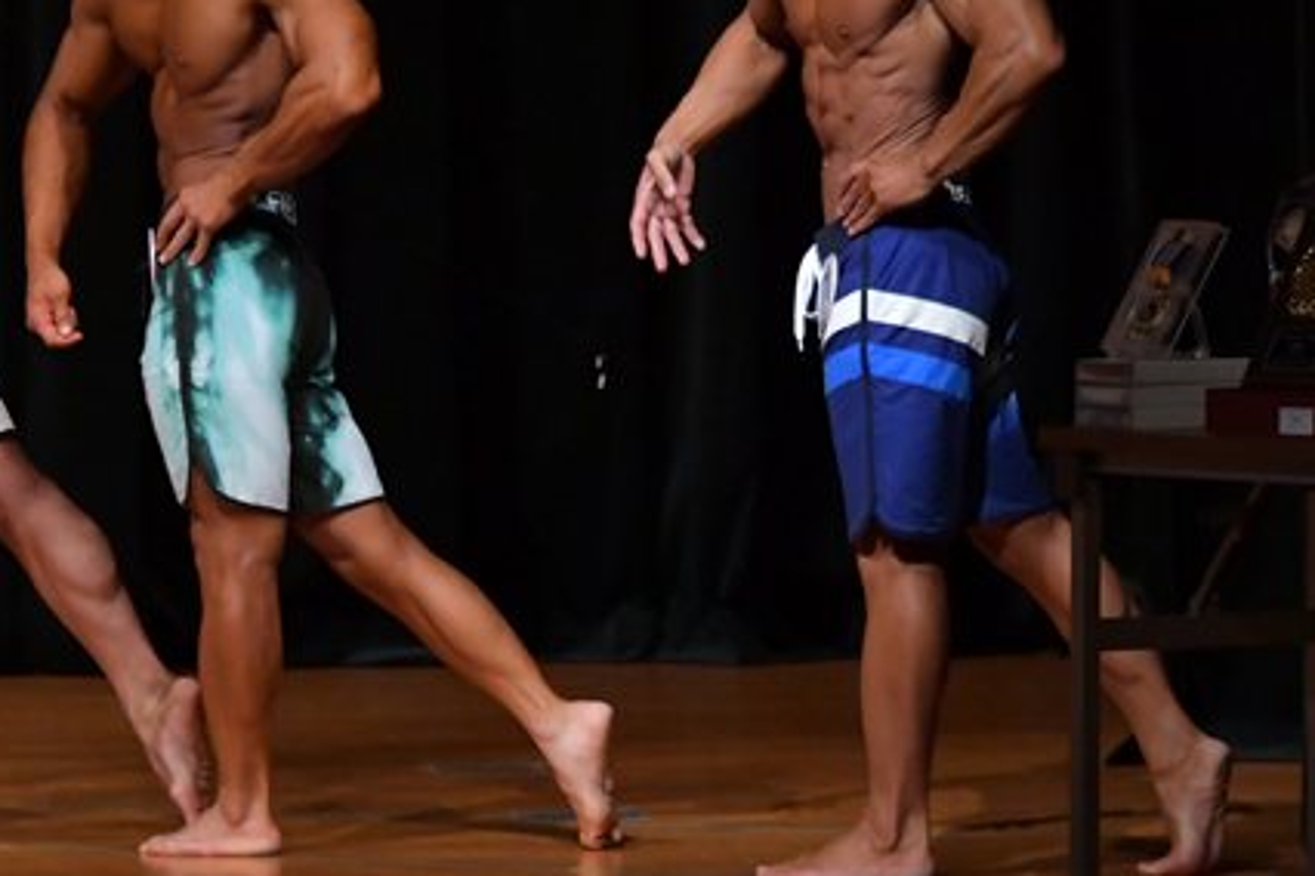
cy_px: 296
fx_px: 16948
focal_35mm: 464
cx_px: 390
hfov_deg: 4.4
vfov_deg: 3.0
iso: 5000
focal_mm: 170
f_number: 5.6
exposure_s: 1/400
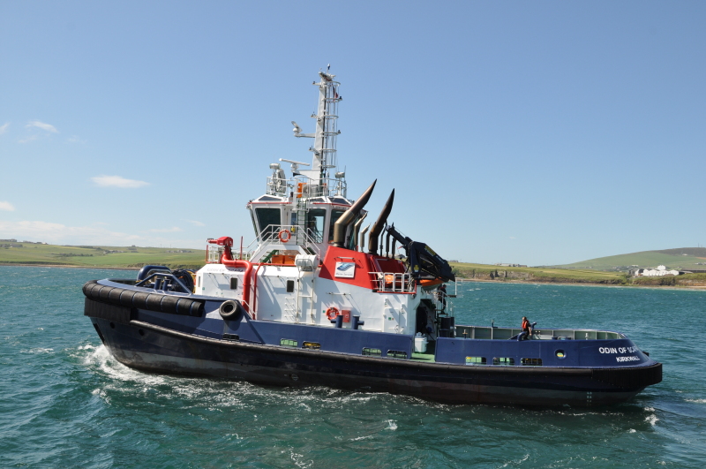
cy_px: 234
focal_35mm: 33
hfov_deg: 57.3
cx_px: 353
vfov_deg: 39.9
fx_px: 646
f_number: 10
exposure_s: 1/400
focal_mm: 22
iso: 250
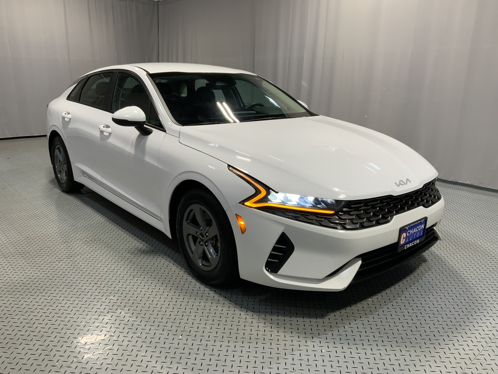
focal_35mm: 29
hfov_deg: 61.7
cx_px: 249
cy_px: 187
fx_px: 417
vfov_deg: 48.2
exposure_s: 1/120
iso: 50
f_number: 1.8
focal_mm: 3
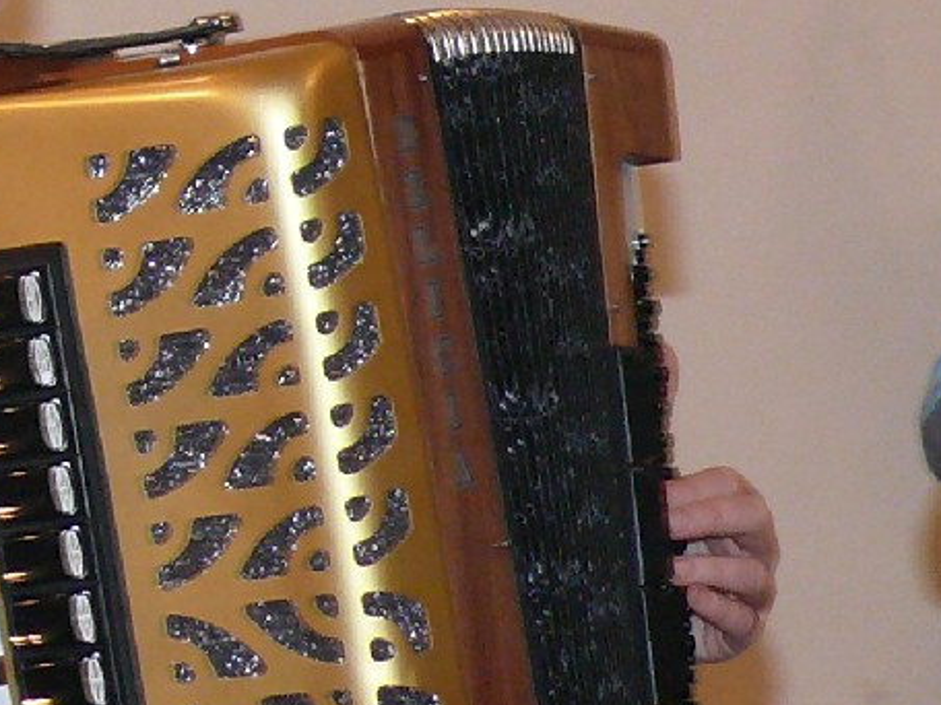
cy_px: -111
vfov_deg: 4.5
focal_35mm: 329
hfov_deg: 6.0
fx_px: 8944
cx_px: -147
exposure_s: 1/30
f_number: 3.2
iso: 200
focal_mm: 14.8
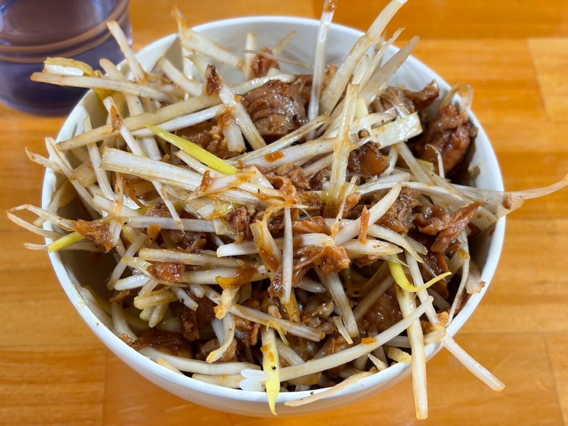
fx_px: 853
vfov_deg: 28.0
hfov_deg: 36.8
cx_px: 284
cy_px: 213
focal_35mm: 52
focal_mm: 5.96
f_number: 1.6
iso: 100
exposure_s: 1/33
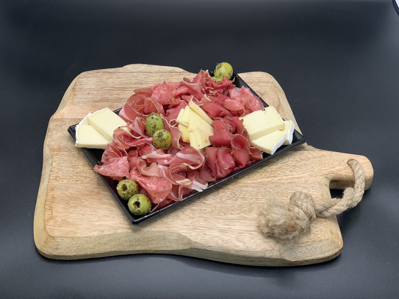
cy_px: 150
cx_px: 200
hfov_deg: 36.8
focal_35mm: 52
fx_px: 599
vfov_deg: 28.0
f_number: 2.4
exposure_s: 1/122
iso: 32
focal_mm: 6
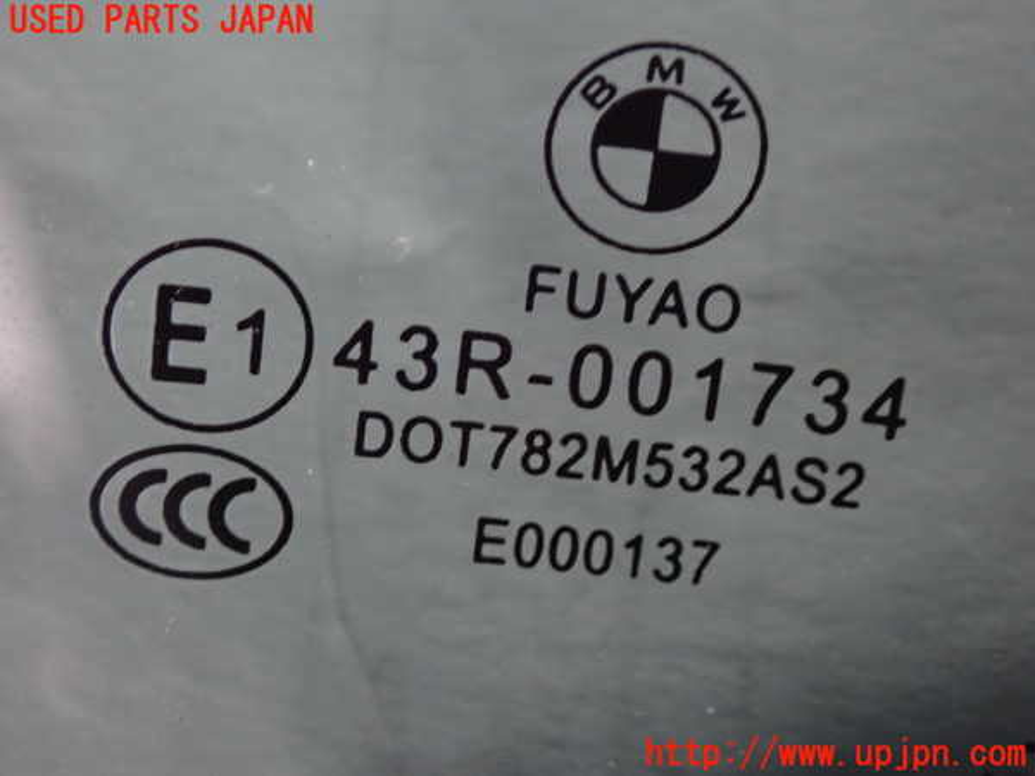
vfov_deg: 15.7
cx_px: 518
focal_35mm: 94
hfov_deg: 20.9
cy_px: 388
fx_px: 2811
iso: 800
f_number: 4.7
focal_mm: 16.79
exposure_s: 1/30
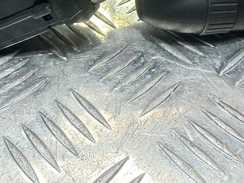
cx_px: 110
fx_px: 373
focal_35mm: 53
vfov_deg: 26.0
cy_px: -5
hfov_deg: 36.1
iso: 64
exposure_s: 1/50
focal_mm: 4.6
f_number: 1.8
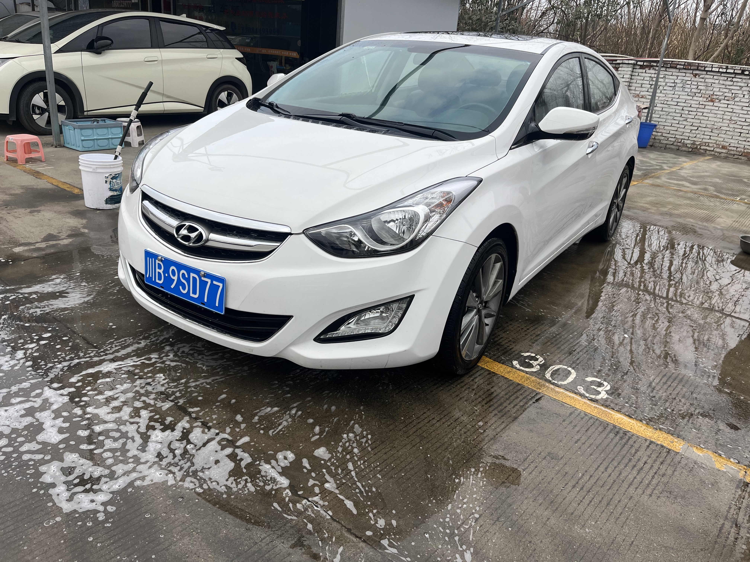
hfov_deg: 67.3
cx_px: 375
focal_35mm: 26
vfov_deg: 53.1
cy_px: 281
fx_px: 563
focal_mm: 5.1
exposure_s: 1/864
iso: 50
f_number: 1.6
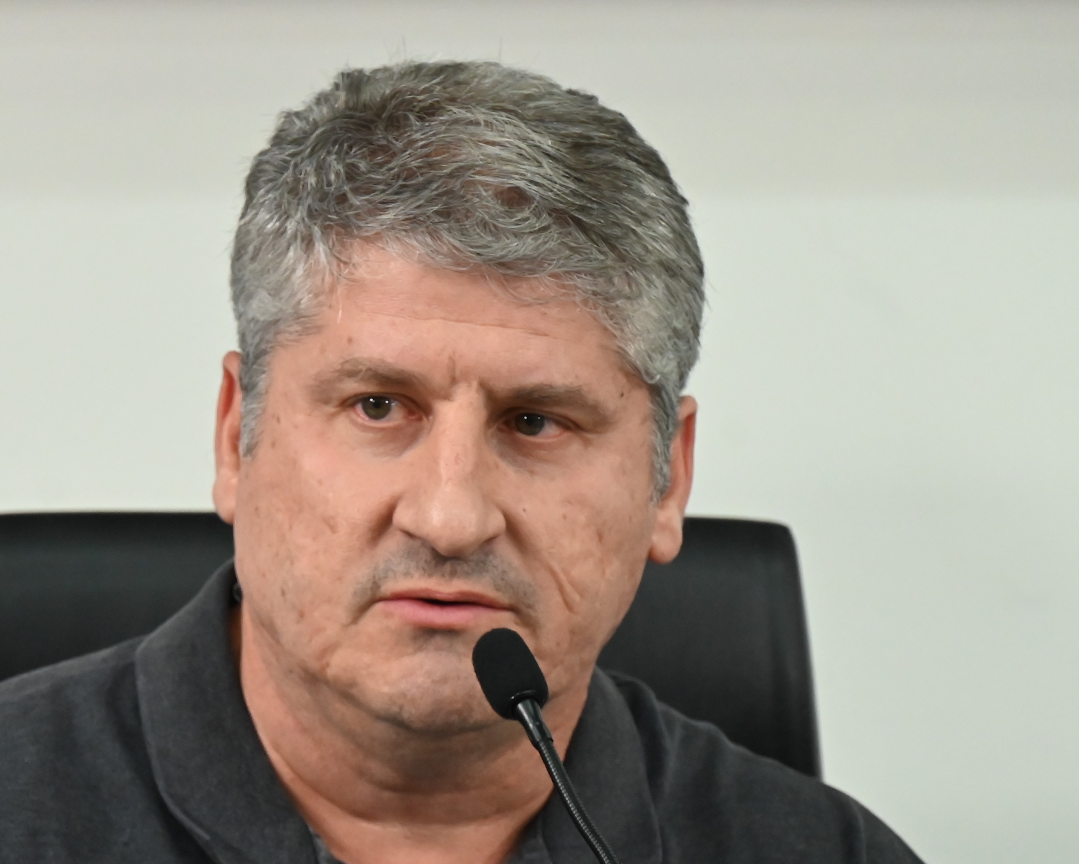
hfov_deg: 4.4
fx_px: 14021
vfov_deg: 3.5
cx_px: 361
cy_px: 745
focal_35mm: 439
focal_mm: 200
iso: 3200
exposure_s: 1/200
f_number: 6.3
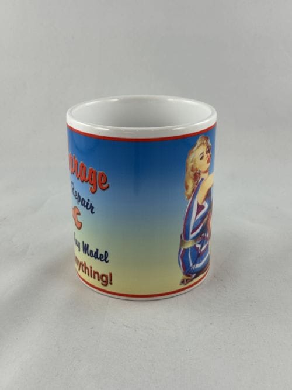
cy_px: 195
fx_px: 540
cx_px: 146
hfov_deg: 30.3
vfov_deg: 39.7
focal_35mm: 48
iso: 50
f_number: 1.78
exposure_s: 1/100
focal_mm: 6.86
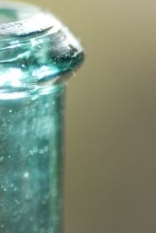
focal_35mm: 385
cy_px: 147
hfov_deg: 3.6
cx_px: -62
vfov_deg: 5.4
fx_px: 2499
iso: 400
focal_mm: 90
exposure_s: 1/1000
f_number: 3.8
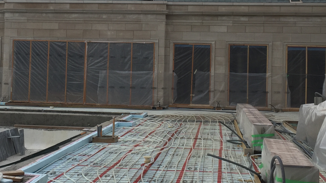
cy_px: 53
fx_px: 493
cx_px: 146
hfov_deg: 36.6
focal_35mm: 57
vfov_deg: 21.0
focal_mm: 4.15
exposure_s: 1/1799
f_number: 2.2
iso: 32
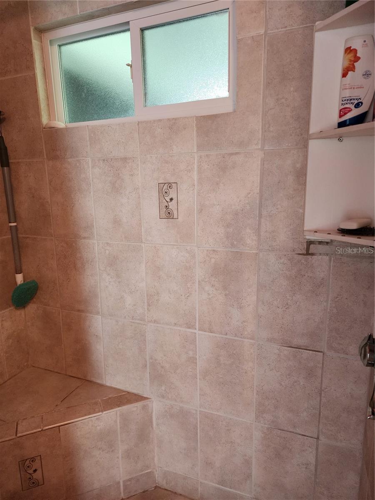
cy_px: 250
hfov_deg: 58.9
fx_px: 332
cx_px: 188
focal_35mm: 23
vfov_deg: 73.9
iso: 500
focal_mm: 6.4
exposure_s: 1/120
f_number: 1.8
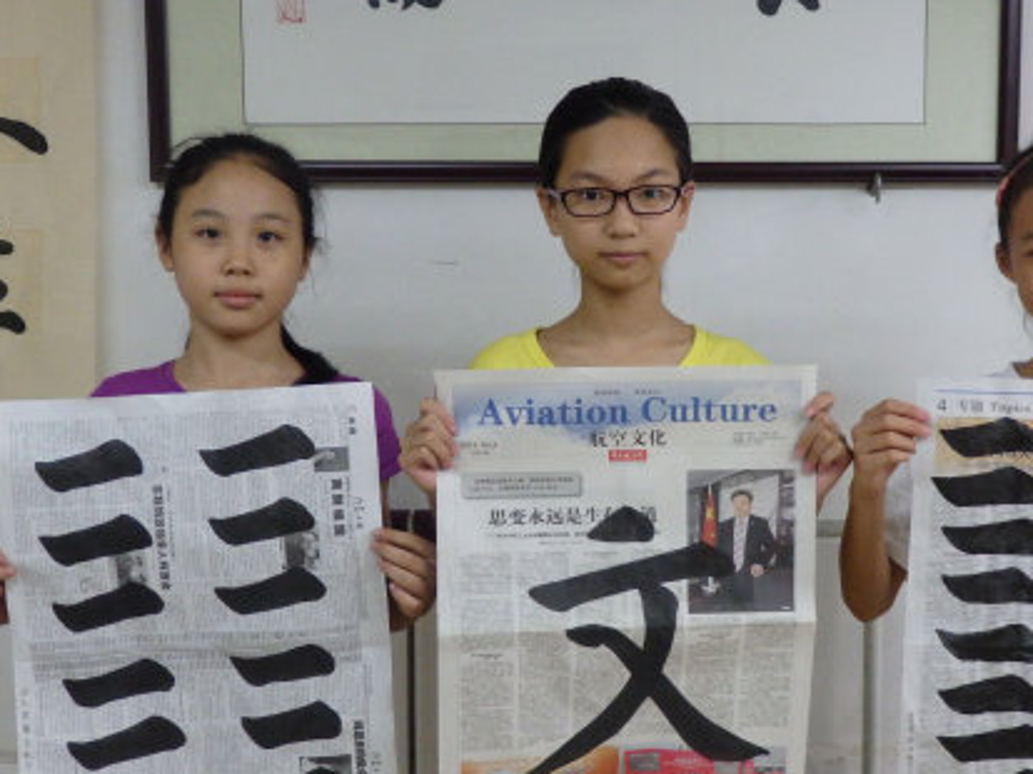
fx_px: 1491
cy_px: 383
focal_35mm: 50
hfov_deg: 38.1
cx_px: 616
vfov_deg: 29.1
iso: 500
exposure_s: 1/60
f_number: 3.3
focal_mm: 5.5
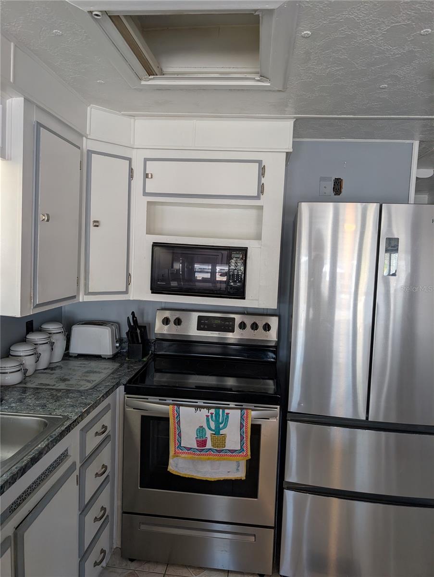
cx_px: 217
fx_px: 400
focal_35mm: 24
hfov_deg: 56.9
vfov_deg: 71.5
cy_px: 288
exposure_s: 1/209
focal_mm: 6.9
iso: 20
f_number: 1.68
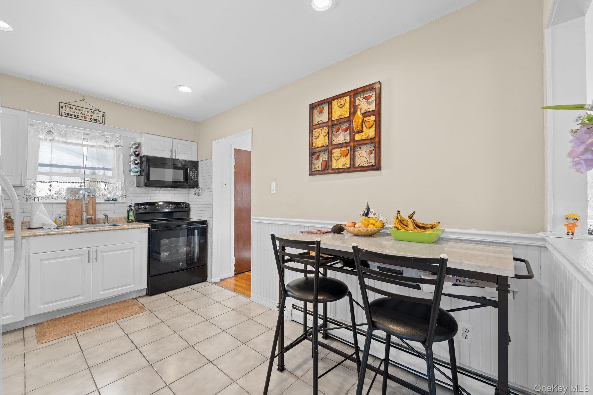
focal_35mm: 14
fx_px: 231
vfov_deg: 81.2
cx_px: 296
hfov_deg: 104.3
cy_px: 198
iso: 250
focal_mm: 14
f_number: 10
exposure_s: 1/1.67
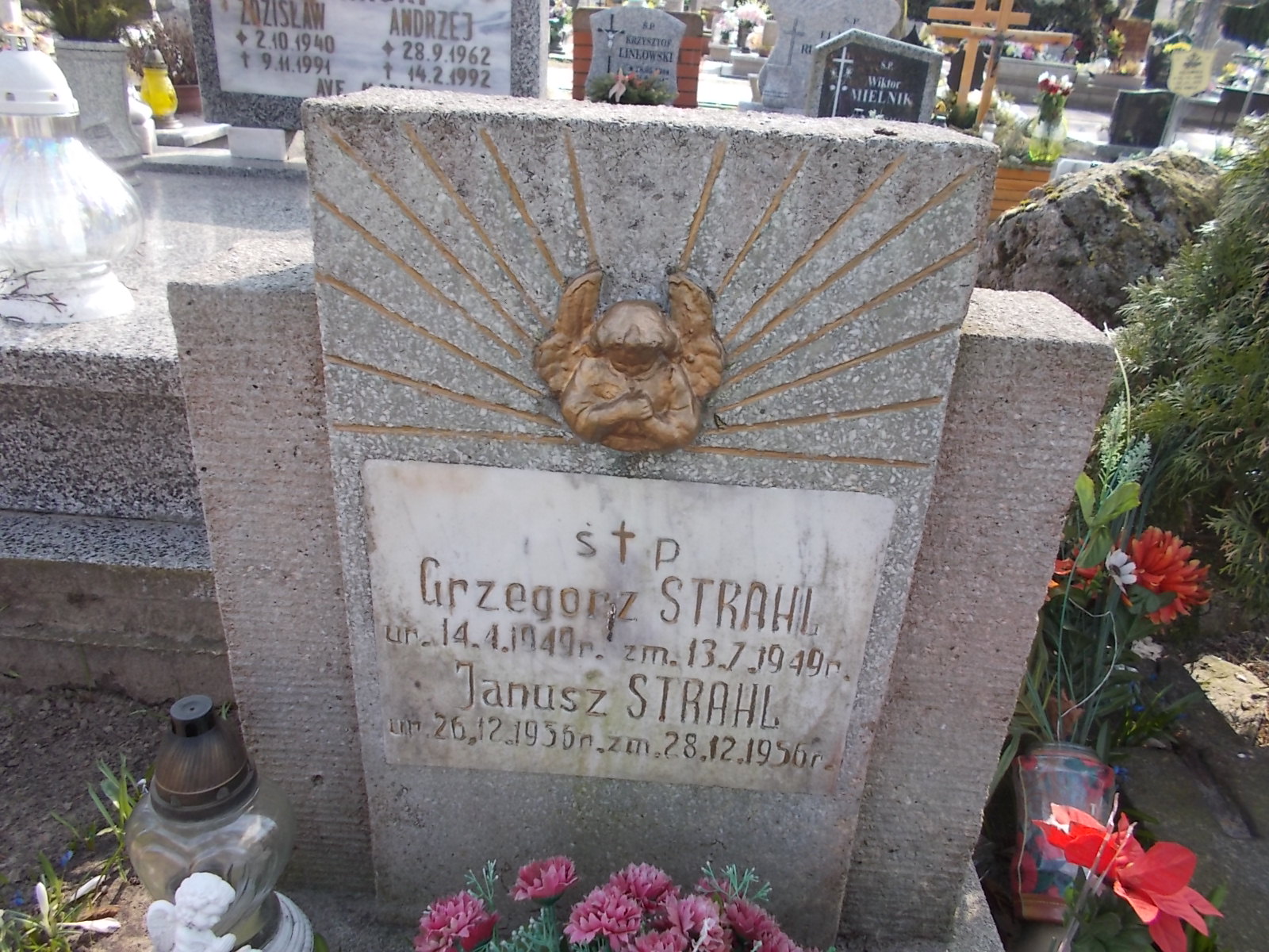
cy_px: 476
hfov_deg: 67.3
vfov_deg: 53.1
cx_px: 634
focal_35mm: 26
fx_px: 953
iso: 80
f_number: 3.2
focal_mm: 4.6
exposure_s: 1/160
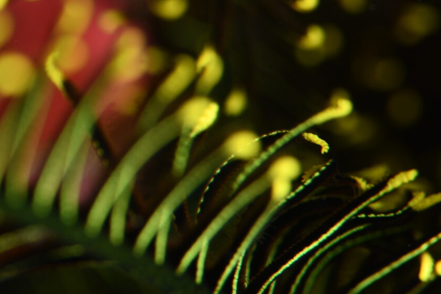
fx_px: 3897
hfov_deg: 6.4
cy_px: -32
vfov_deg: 4.3
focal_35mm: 318
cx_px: -111
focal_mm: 105
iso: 100
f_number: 9
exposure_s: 1/250
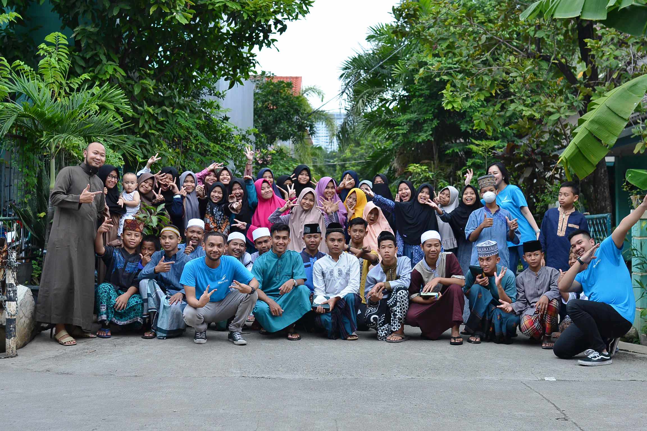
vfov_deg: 25.8
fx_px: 943
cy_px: 216
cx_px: 324
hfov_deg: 37.9
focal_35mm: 52
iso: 200
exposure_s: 1/125
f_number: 3.2
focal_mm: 35
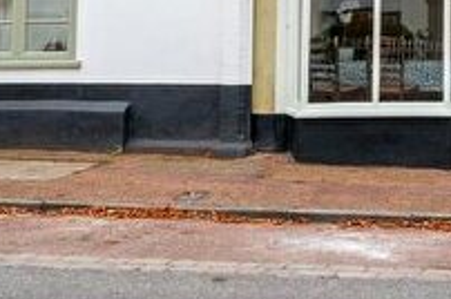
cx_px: 567
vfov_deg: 18.3
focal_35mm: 66
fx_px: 826
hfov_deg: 26.5
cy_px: -144
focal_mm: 12.7
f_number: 11
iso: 160
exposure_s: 1/40
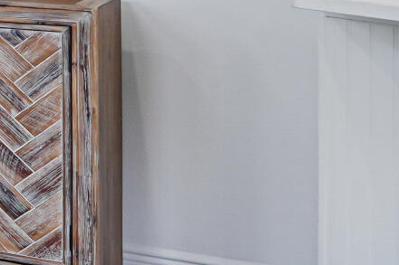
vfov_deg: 11.1
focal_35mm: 118
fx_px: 1304
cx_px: -882
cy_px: -147
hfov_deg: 10.4
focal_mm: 11.5
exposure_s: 1/15
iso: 100
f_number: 4
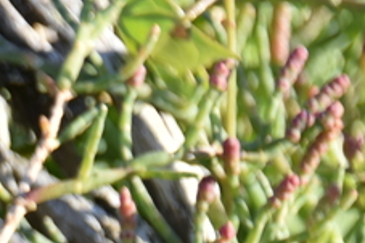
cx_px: -547
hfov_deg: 2.4
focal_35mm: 847
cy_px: 615
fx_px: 8581
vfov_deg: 1.6
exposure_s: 1/320
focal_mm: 150
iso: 250
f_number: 5.6
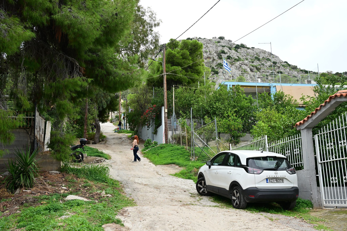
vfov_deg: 36.9
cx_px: 174
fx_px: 347
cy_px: 116
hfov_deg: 53.1
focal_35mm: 36
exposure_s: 1/200
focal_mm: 36
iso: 160
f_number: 5.6
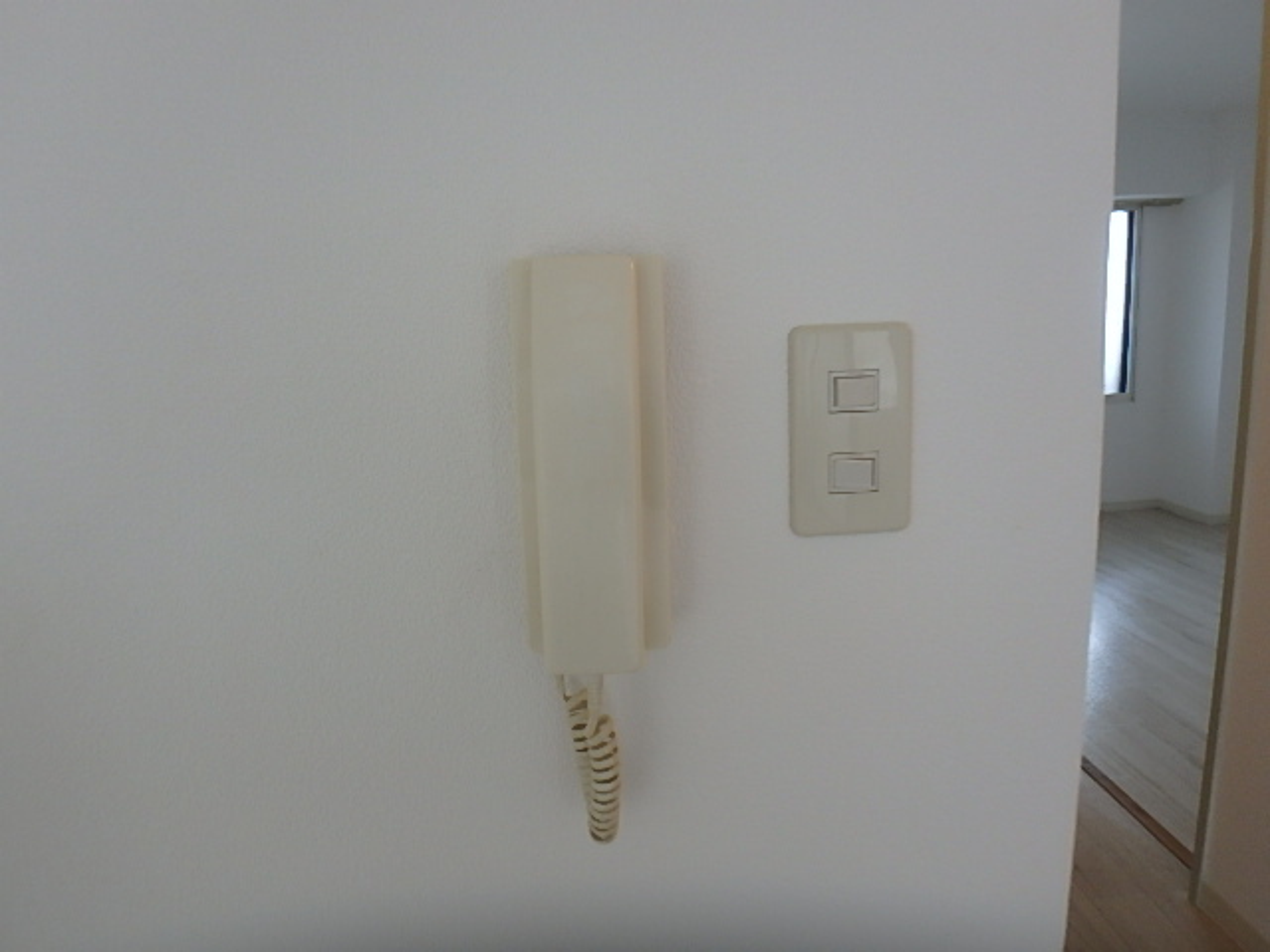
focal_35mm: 21
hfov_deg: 79.0
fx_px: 770
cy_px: 476
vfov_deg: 63.4
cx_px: 635
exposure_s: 1/40
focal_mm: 3.7
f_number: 3.5
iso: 200
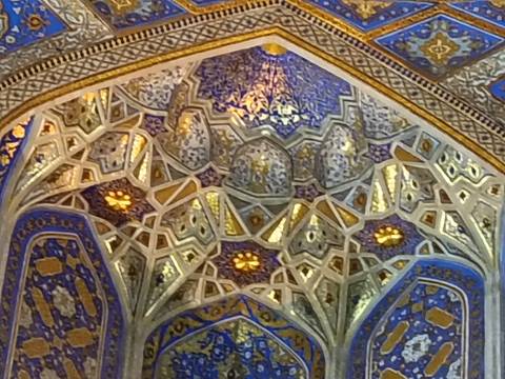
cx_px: 252
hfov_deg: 11.2
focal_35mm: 177
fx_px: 2582
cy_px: 190
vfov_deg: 8.4
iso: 3509
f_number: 1.75
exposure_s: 1/25
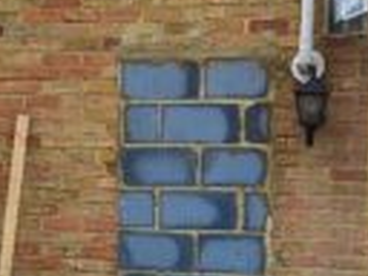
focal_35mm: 108
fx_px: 1148
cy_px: 279
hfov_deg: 18.2
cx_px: 118
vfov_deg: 13.5
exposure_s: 1/315
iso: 50
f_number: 1.88
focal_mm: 5.59
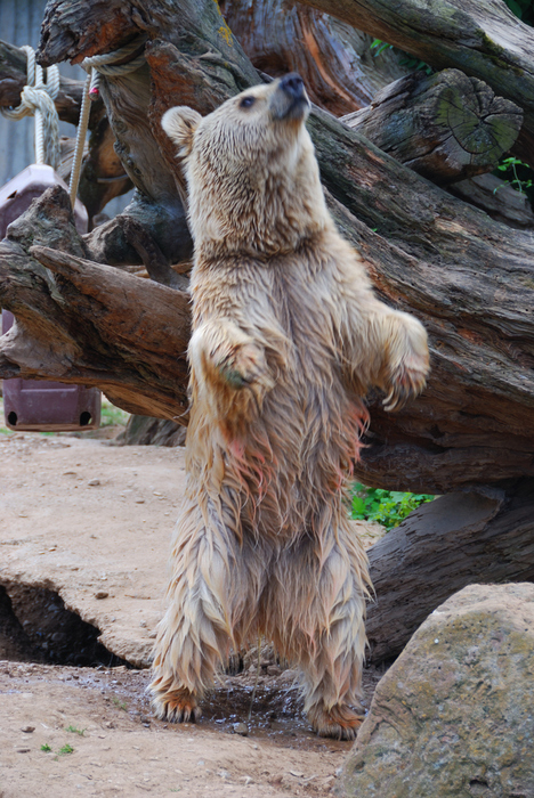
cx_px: 267
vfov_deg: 13.0
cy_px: 399
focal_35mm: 158
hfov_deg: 8.7
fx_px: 3497
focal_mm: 105
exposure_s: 1/60
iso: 100
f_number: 5.6
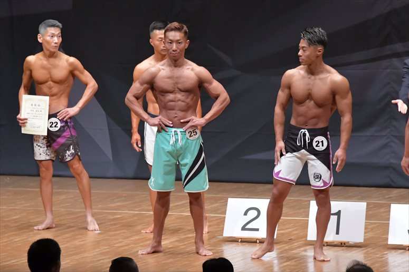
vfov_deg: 4.8
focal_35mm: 285
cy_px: 136
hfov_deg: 7.2
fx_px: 3236
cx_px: 204
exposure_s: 1/400
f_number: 5.6
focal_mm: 190
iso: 8000
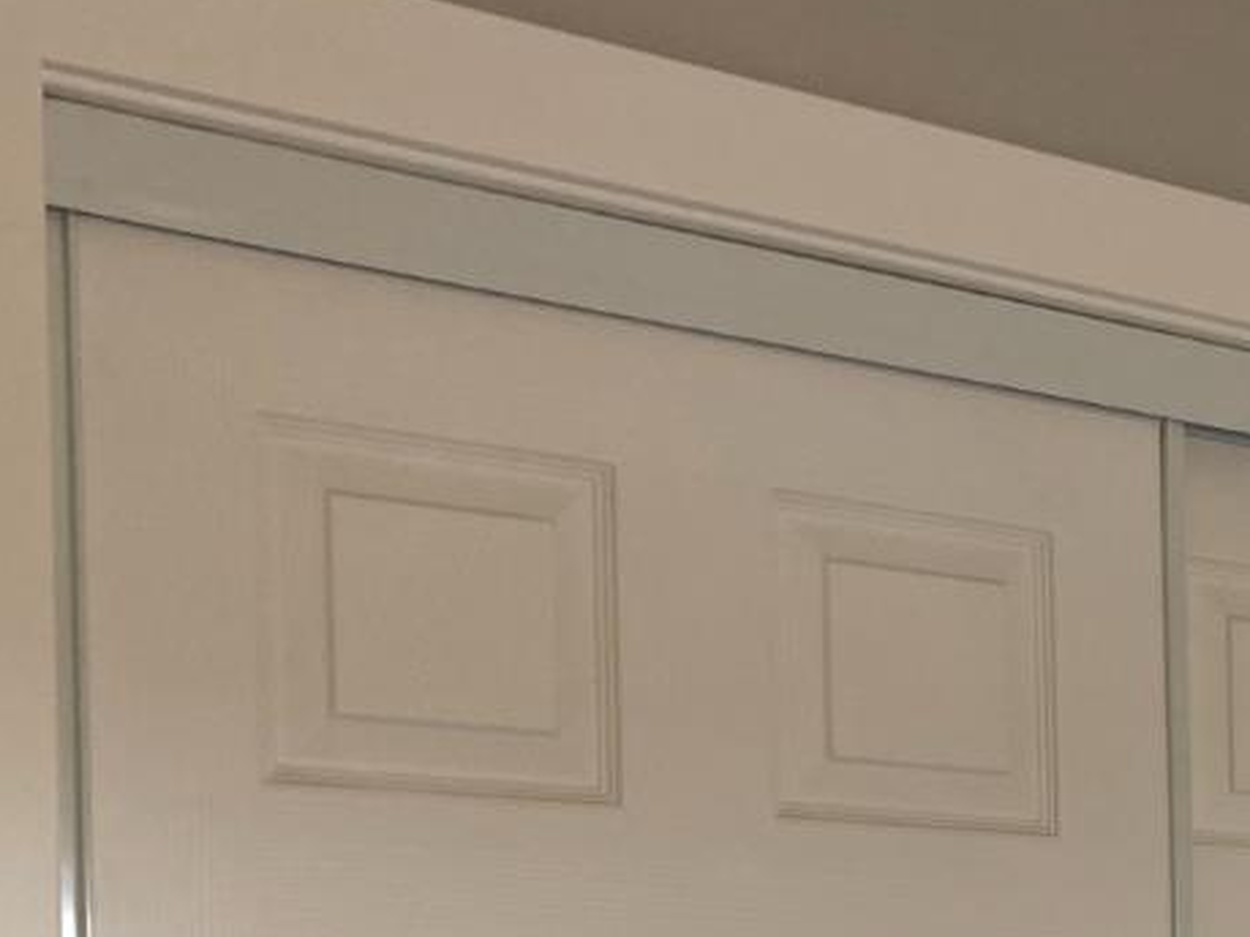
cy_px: 1192
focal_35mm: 85
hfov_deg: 21.0
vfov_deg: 16.5
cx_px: 1601
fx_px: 3069
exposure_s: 1/120
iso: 100
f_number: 1.8
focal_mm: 4.25
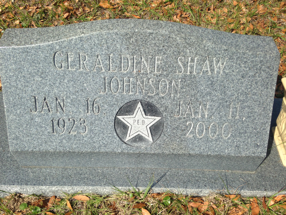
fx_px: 273
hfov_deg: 55.4
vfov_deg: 42.9
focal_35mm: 33
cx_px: 143
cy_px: 108
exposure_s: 1/1550
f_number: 2.4
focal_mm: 4.12
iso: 50
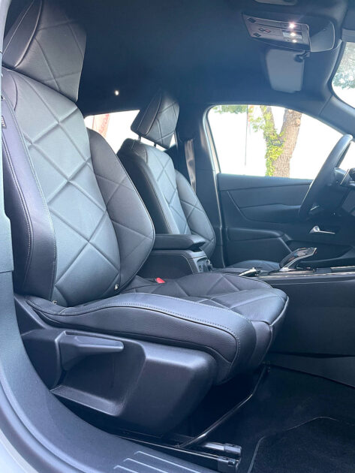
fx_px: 355
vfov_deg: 67.3
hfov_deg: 53.1
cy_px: 236
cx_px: 178
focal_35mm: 26
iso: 250
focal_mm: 4.2
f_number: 1.6
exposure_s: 1/60
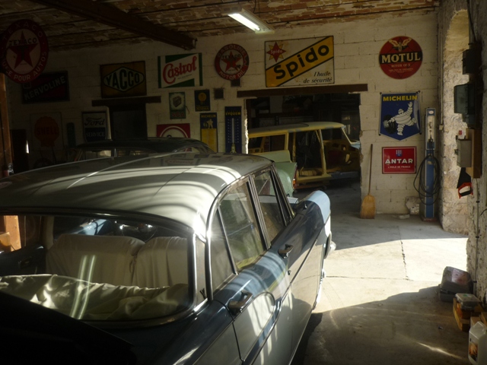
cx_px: 244
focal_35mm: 33
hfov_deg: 55.4
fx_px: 464
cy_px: 182
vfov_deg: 42.9
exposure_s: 1/160
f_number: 2.8
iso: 100
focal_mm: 5.5
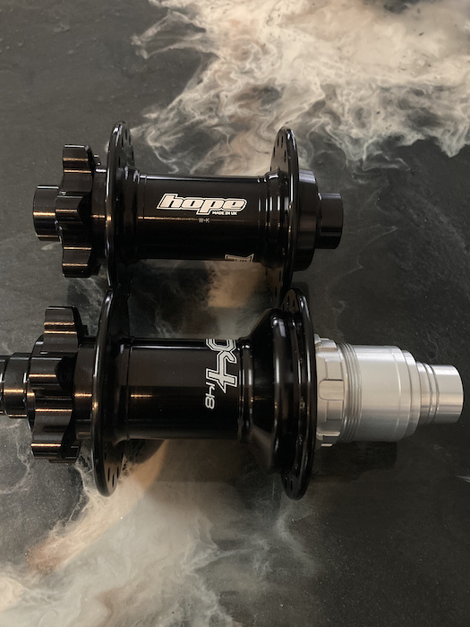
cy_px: 311
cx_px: 214
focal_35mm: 32
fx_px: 579
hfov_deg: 44.1
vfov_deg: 56.8
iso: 640
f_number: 1.8
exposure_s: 1/17
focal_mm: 3.99
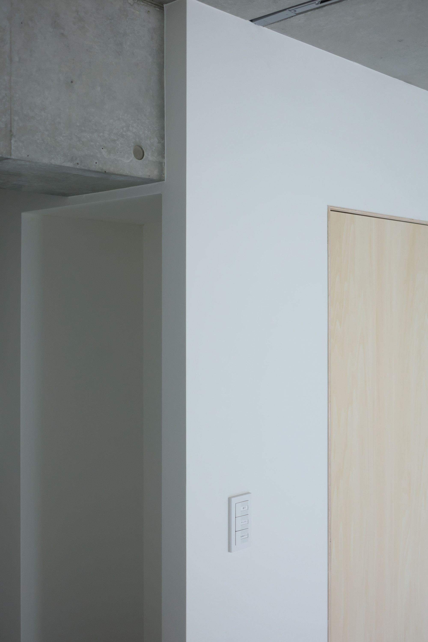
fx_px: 731
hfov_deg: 32.6
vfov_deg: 47.4
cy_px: 321
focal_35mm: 41
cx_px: 214
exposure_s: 1/200
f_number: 2.8
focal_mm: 27
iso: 800
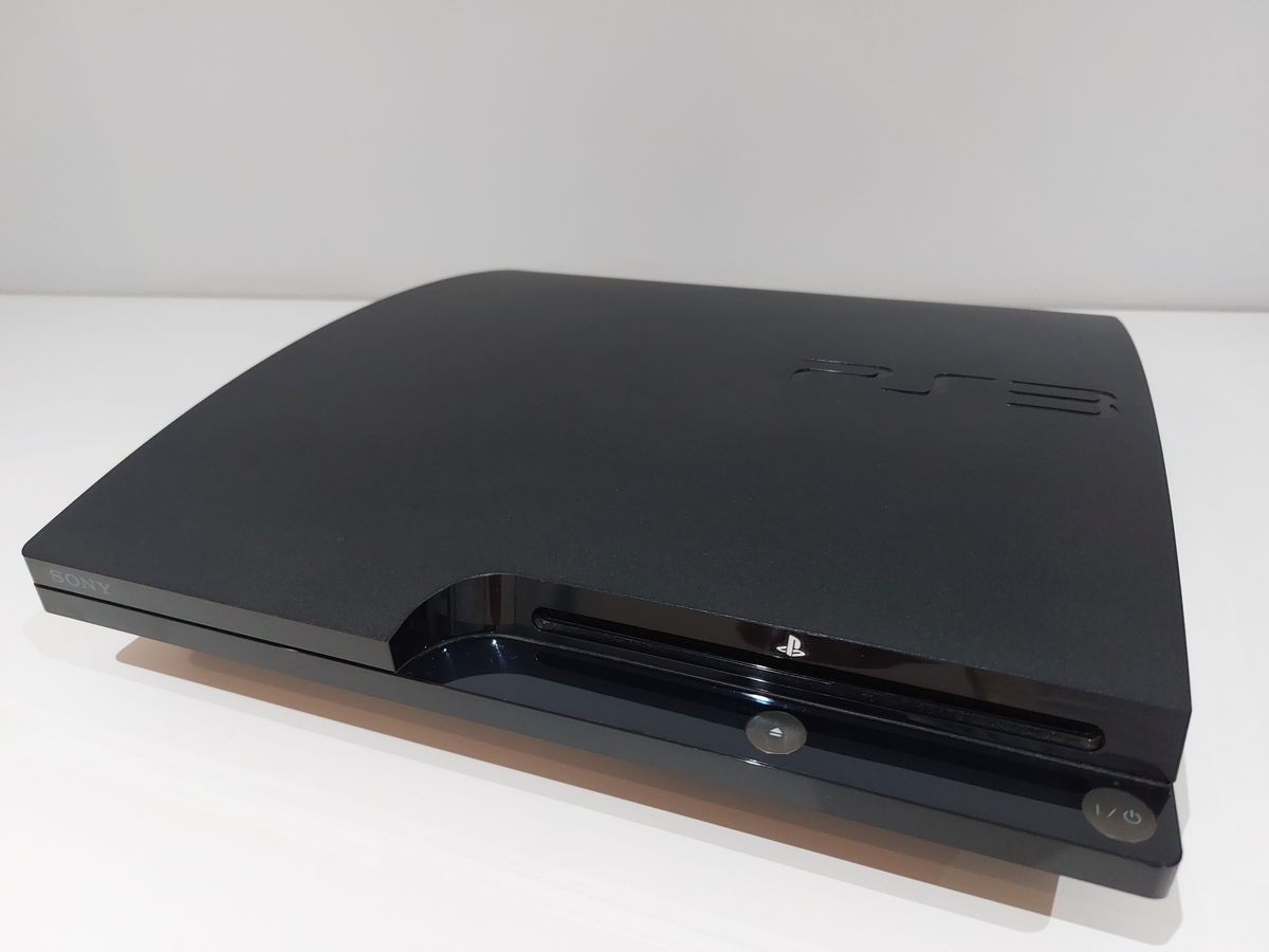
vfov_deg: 56.8
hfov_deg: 71.6
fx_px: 880
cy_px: 476
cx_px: 634
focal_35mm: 24
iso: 400
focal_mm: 5.23
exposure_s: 1/40
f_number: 1.8
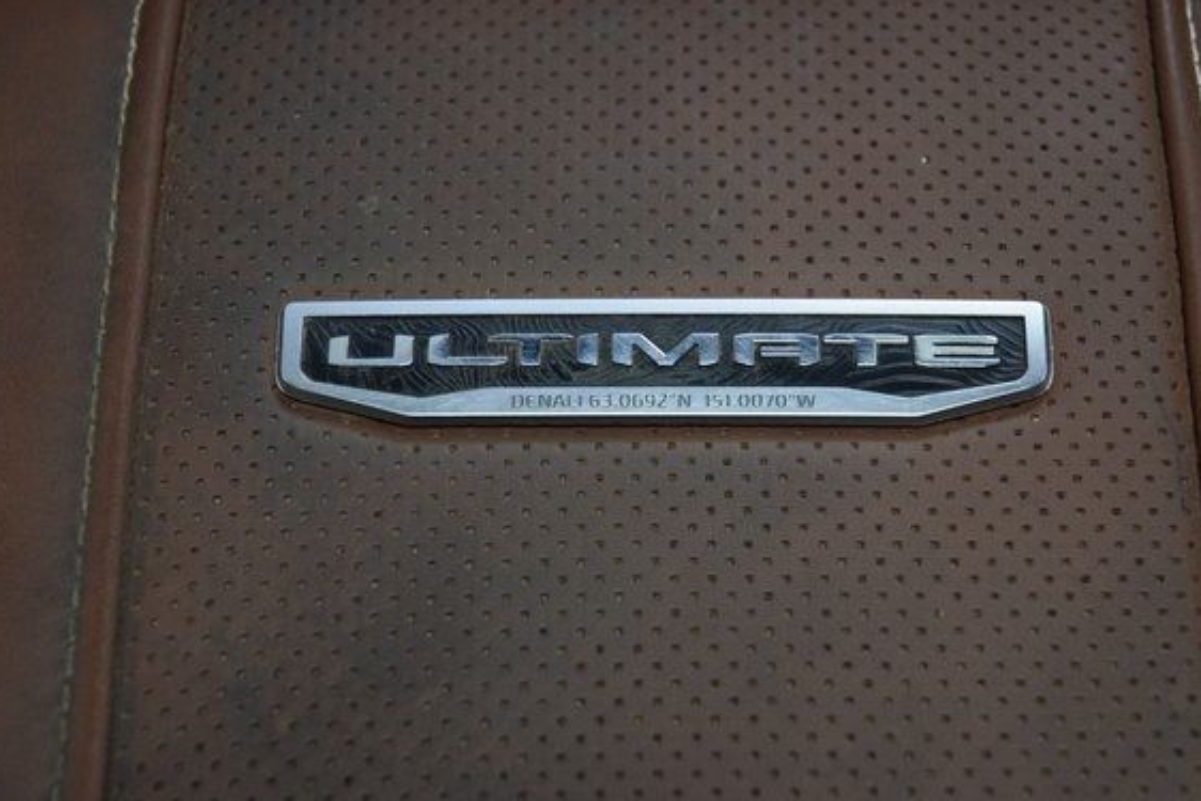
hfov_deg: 19.3
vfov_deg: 12.9
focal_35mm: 106
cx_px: 656
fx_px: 3537
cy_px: 351
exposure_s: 1/60
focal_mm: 62
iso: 3200
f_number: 4.5
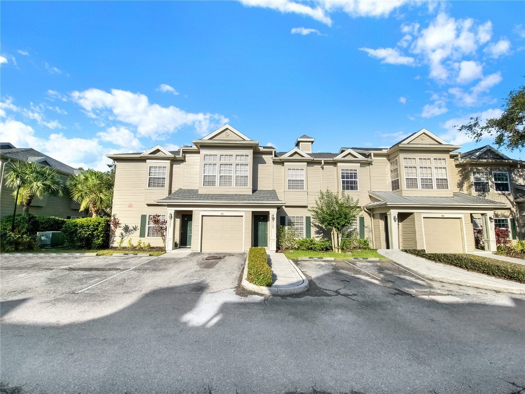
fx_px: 197
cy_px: 197
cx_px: 262
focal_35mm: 13
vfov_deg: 89.9
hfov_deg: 106.2
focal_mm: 2.2
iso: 50
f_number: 2.2
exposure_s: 1/3200
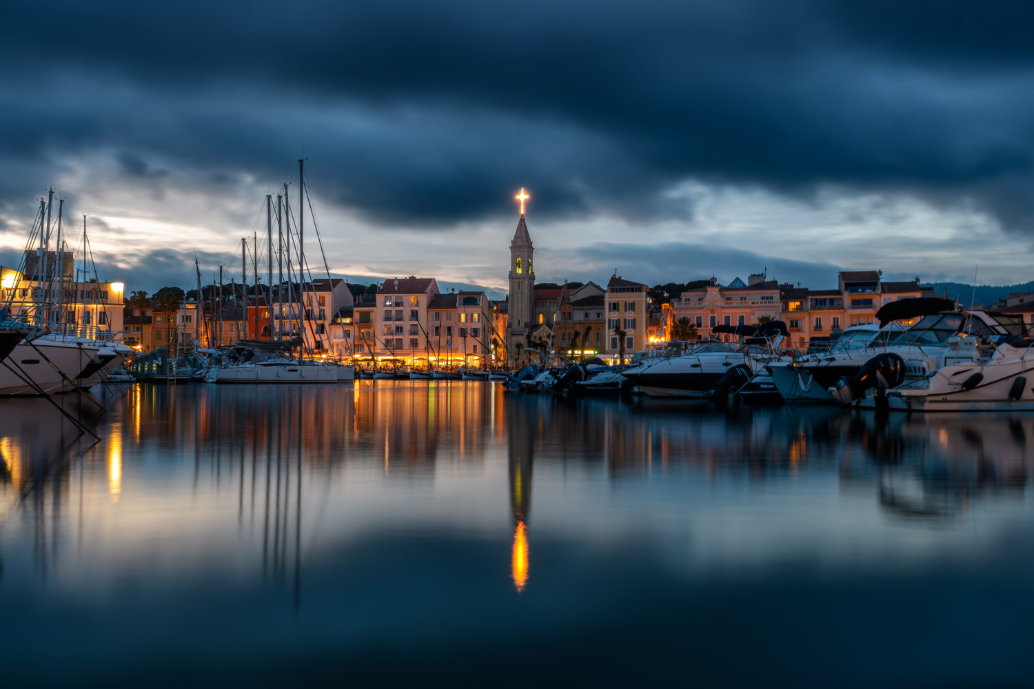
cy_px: 344
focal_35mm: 36
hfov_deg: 53.1
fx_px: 1034
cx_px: 517
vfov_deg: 36.9
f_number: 11
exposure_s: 10
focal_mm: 24
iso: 50
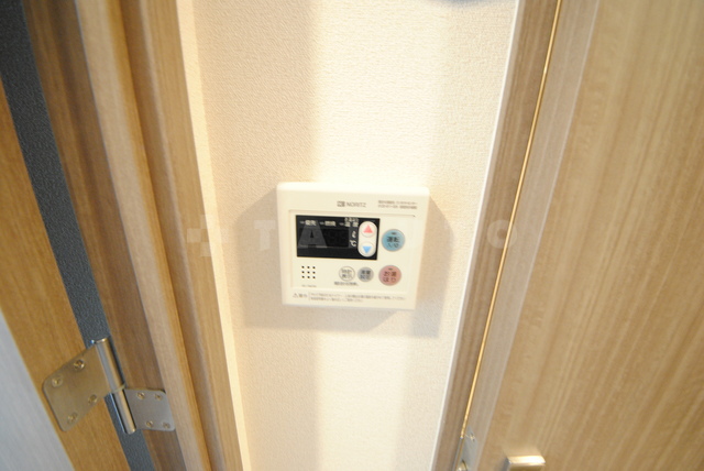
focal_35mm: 12
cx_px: 352
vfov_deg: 90.1
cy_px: 236
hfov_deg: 112.6
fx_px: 235
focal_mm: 8
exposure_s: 1/10
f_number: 4.5
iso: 800
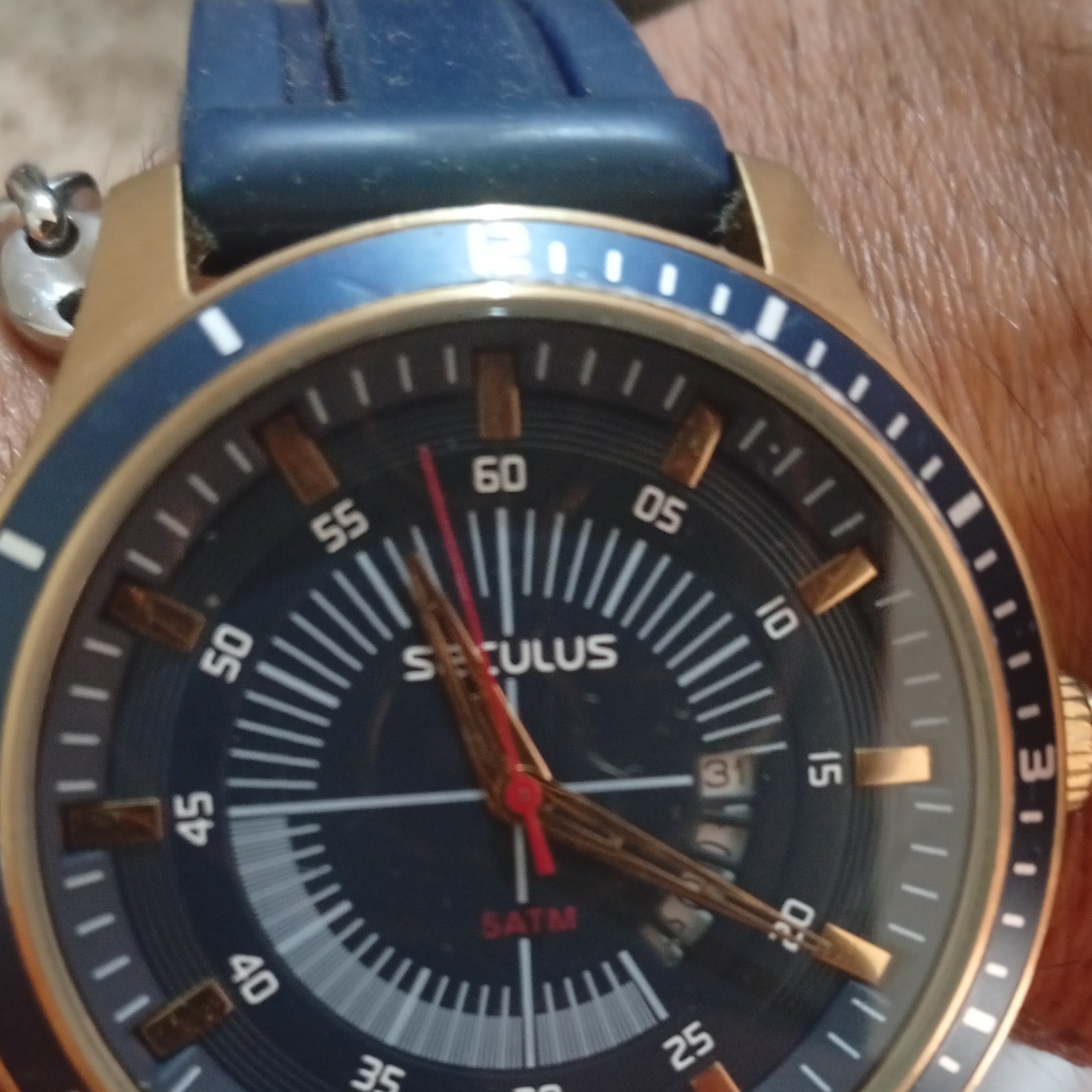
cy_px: 728
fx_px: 1642
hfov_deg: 36.8
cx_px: 581
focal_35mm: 46
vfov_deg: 36.4
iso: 2368
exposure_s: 1/16.7
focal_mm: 3.98
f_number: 1.8
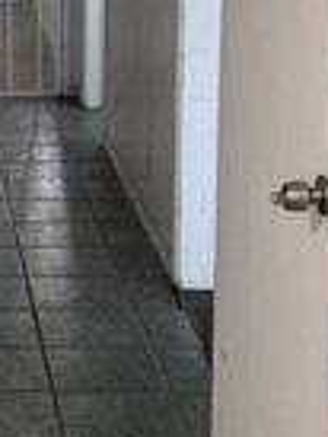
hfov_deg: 12.3
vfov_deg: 17.4
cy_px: 99
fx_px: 1413
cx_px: -239
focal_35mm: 112
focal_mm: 6.76
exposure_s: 1/60
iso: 160
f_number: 1.78
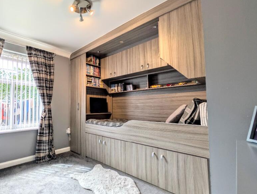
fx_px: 119
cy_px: 99
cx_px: 90
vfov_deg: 78.2
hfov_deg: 91.7
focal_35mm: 16
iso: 47
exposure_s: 1/277
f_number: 1.7
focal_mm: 2.02
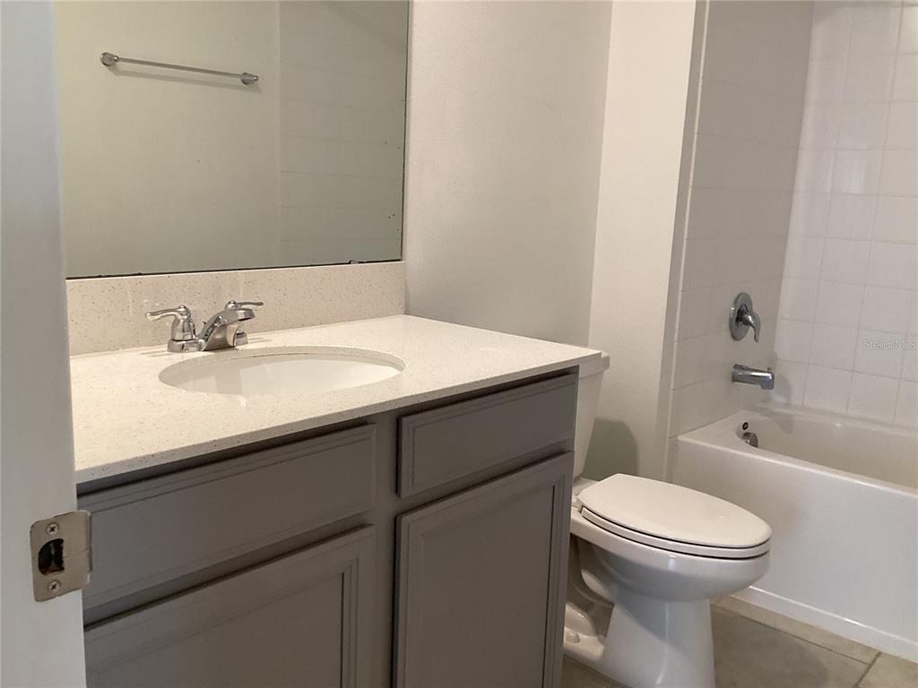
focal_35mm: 31
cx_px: 459
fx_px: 822
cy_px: 344
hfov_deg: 58.4
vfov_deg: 45.4
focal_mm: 3.3
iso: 160
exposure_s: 1/60
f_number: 2.4
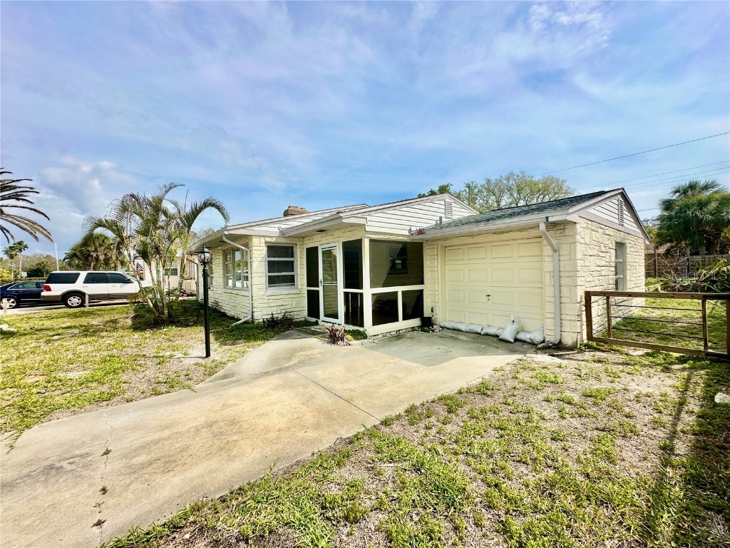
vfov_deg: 85.7
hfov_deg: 102.1
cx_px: 365
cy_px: 274
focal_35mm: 14
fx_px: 295
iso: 50
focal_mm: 2.22
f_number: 2.2
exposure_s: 1/3300
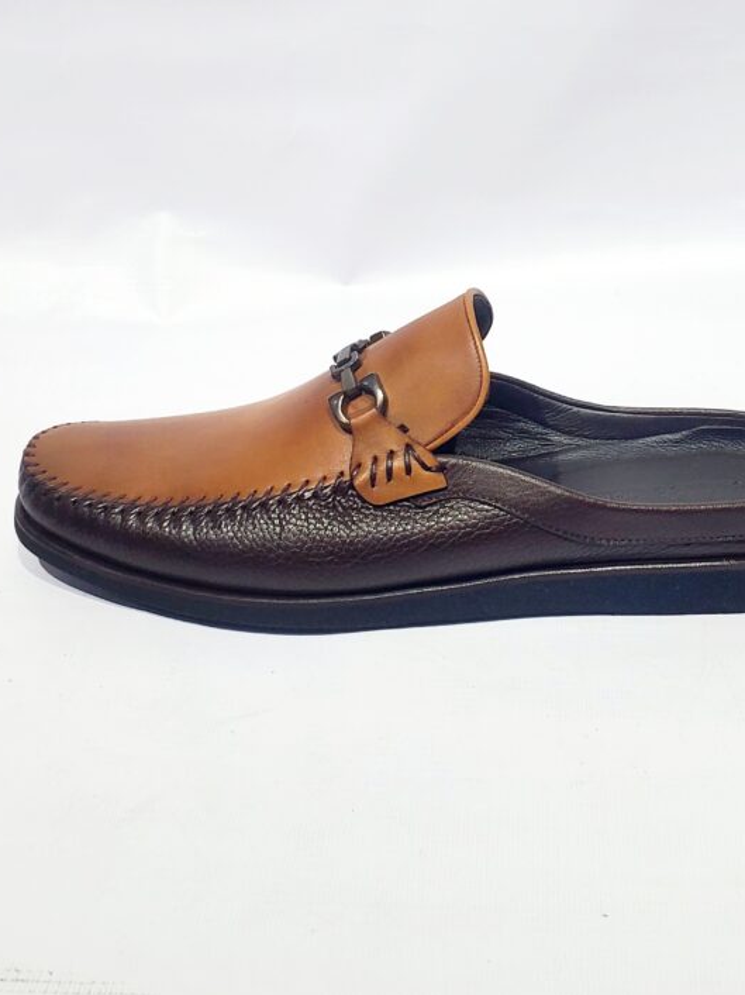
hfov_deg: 49.7
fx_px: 804
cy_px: 479
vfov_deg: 63.4
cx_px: 359
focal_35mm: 28
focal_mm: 4.3
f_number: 2.4
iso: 64
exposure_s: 1/100
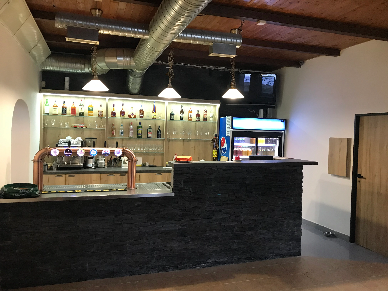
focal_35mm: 28
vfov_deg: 49.7
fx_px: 314
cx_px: 194
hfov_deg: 63.4
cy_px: 146
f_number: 1.8
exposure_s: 1/17
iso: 80
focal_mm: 3.99
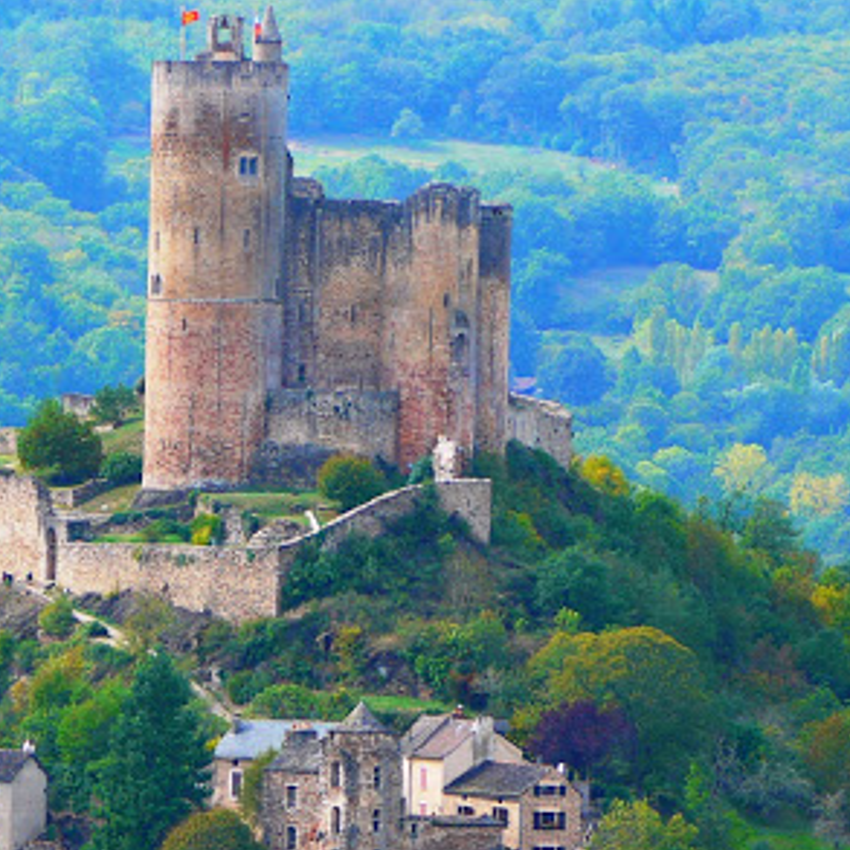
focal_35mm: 406
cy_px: 798
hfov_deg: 4.3
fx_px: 11279
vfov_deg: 4.3
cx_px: 189
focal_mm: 84
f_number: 5.6
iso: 100
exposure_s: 1/400
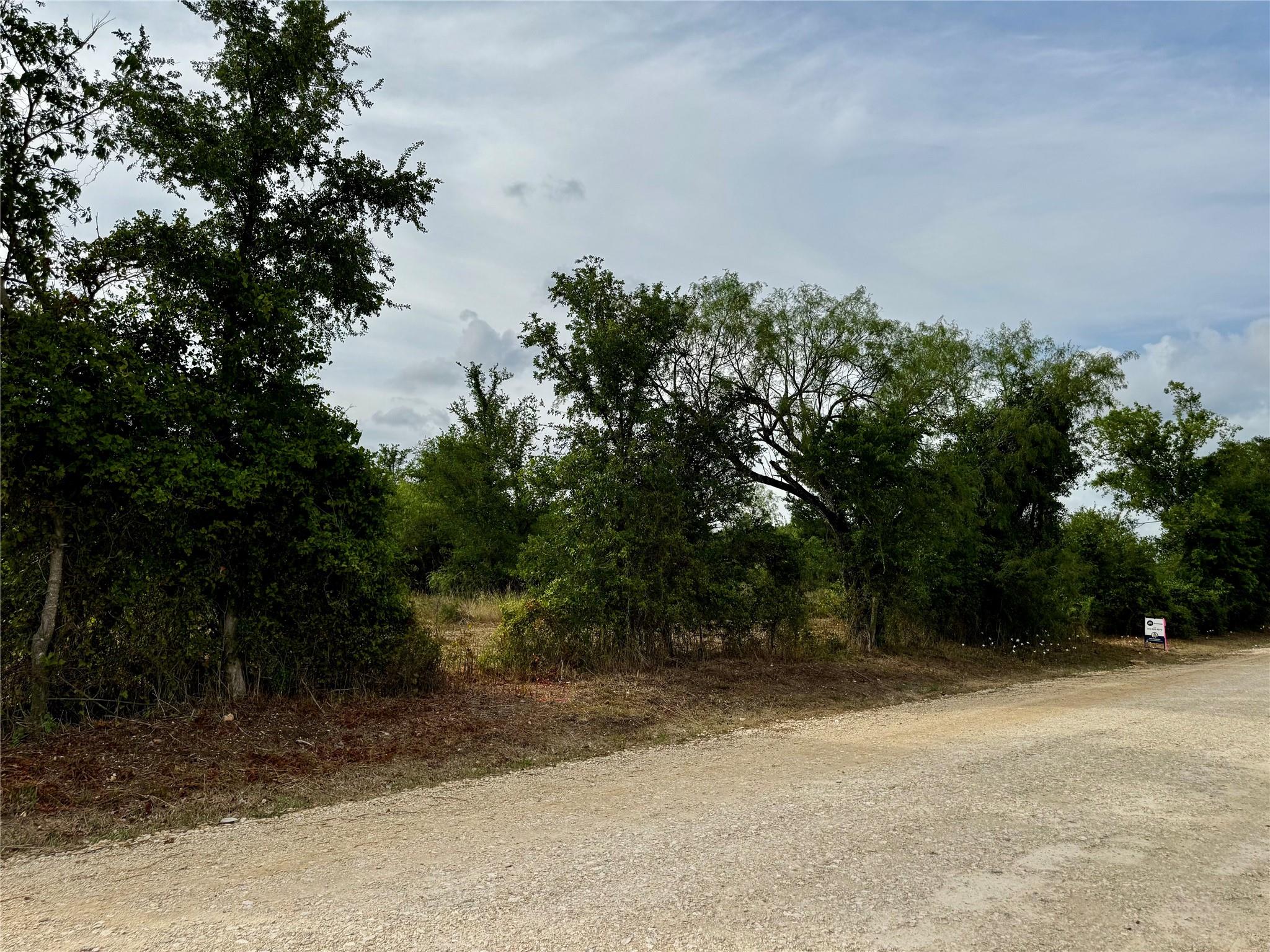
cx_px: 635
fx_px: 881
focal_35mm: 24
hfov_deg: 71.6
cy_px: 476
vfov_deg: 56.8
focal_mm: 6.76
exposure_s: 1/5348
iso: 80
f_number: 1.78
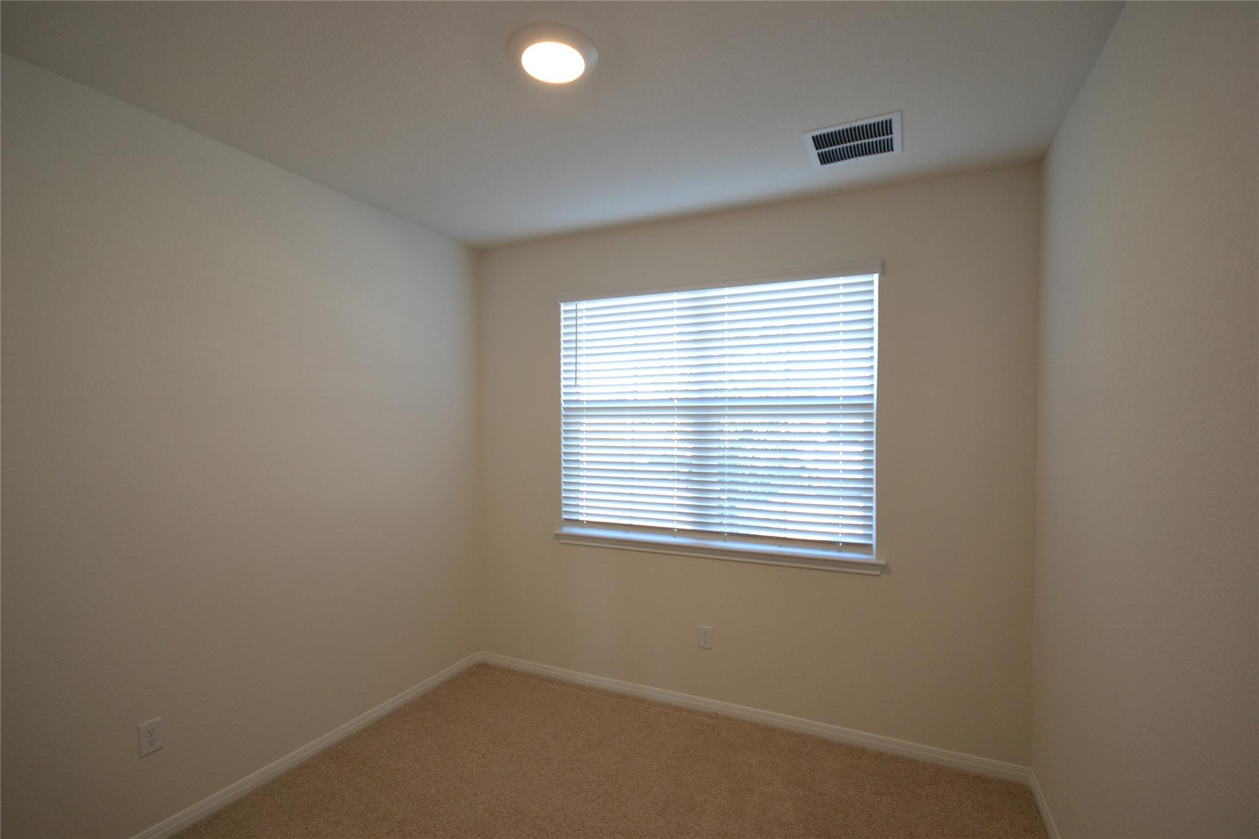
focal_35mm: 15
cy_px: 420
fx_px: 525
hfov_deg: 100.4
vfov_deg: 77.3
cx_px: 630
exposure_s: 1/60
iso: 560
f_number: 4
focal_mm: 10
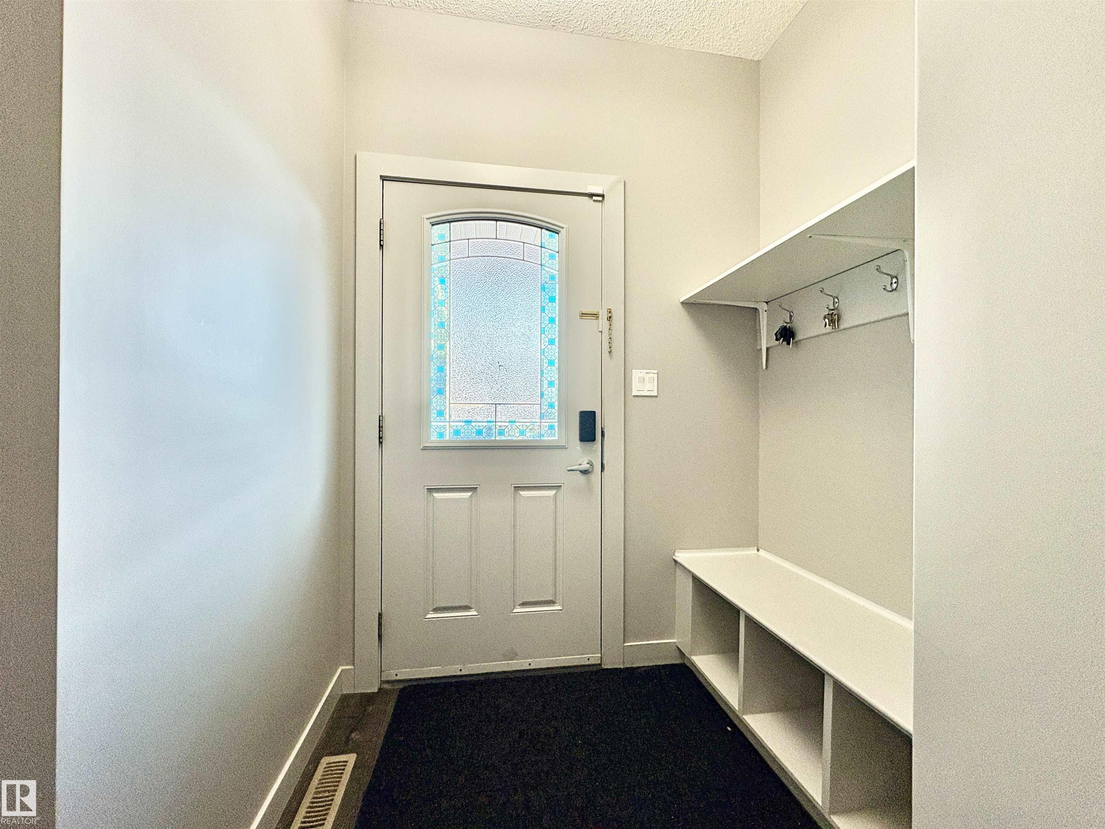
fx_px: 447
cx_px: 552
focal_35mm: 14
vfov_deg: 85.7
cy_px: 414
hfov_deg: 102.1
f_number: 2.2
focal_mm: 2.22
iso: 125
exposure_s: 1/116
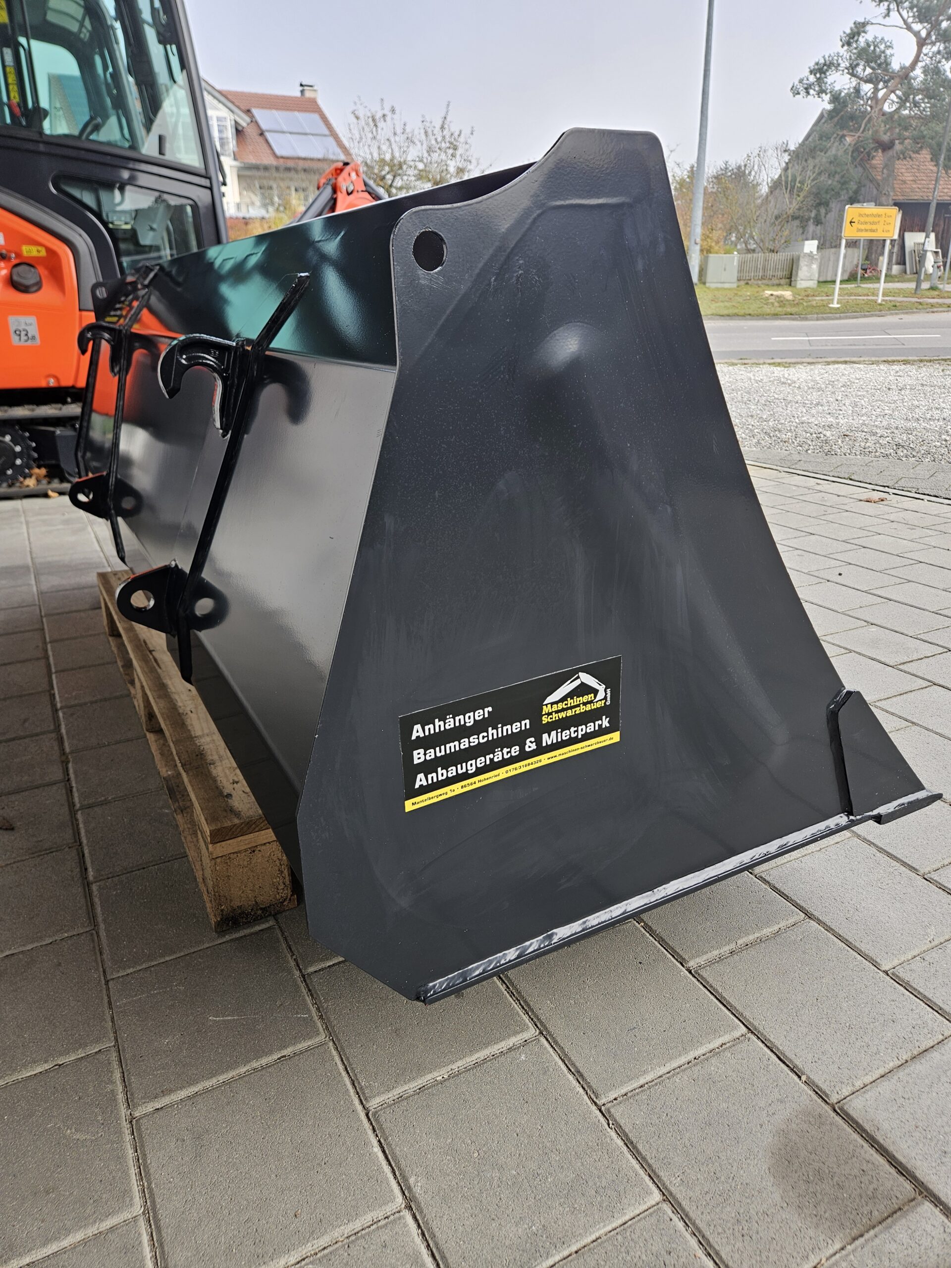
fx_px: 843
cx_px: 476
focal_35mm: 23
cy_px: 634
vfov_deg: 73.9
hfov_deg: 58.9
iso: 25
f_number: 1.8
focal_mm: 5.4
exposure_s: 1/100
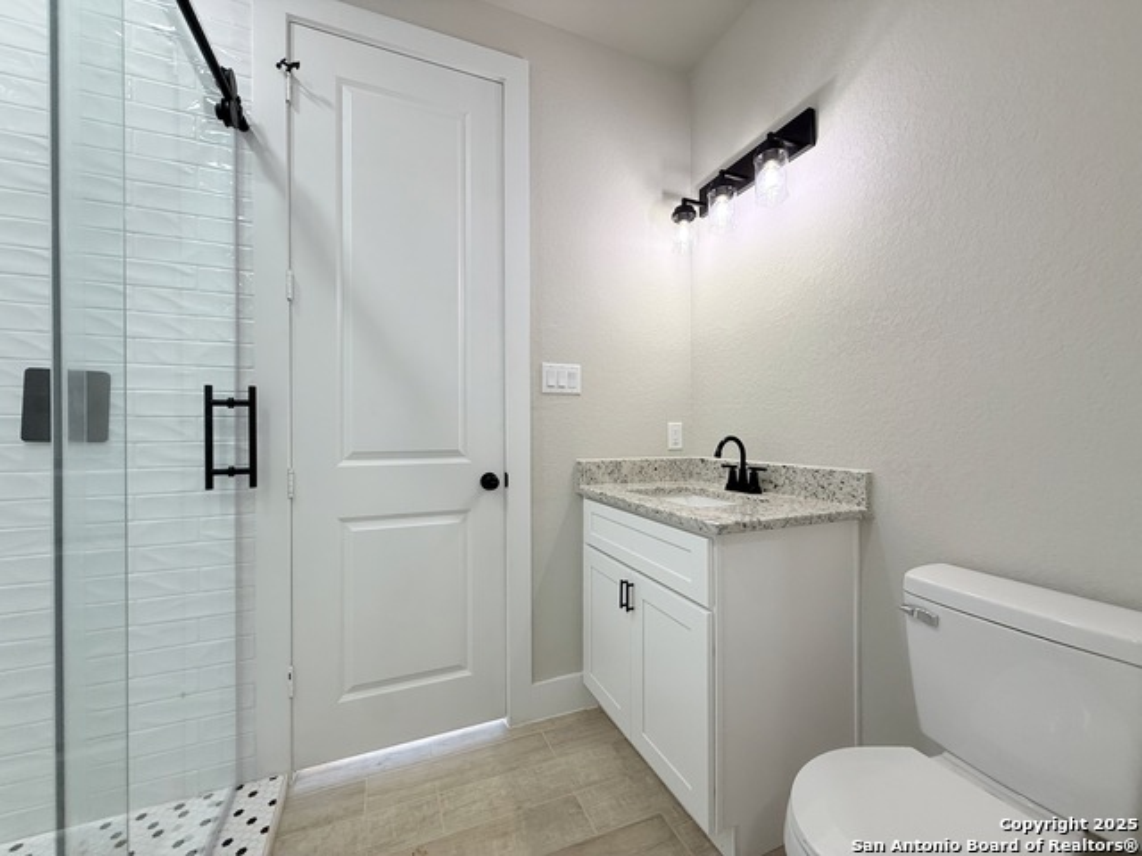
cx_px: 571
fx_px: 462
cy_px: 428
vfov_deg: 85.7
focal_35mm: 14
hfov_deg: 102.1
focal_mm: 2.22
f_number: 2.2
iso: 160
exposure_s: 1/120
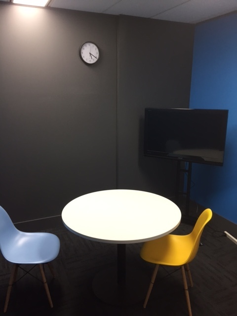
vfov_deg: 61.7
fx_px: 265
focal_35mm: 29
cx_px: 118
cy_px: 158
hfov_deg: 48.2
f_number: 2.2
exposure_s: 1/33
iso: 125
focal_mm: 4.15
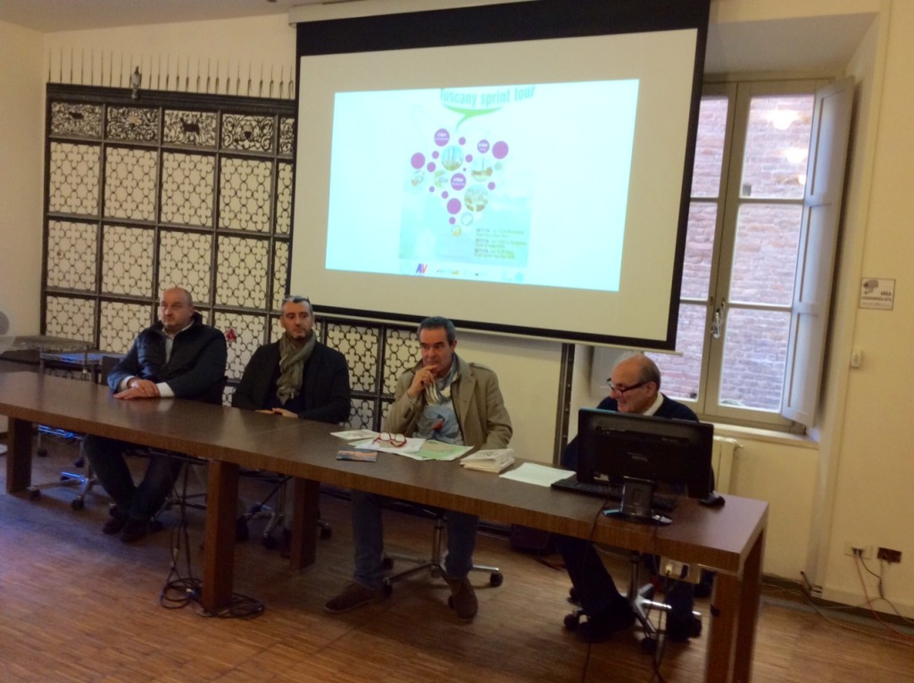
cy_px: 342
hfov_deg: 56.9
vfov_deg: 44.1
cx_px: 457
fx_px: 844
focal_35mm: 32
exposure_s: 1/24
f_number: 2.4
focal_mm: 3.3
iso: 64
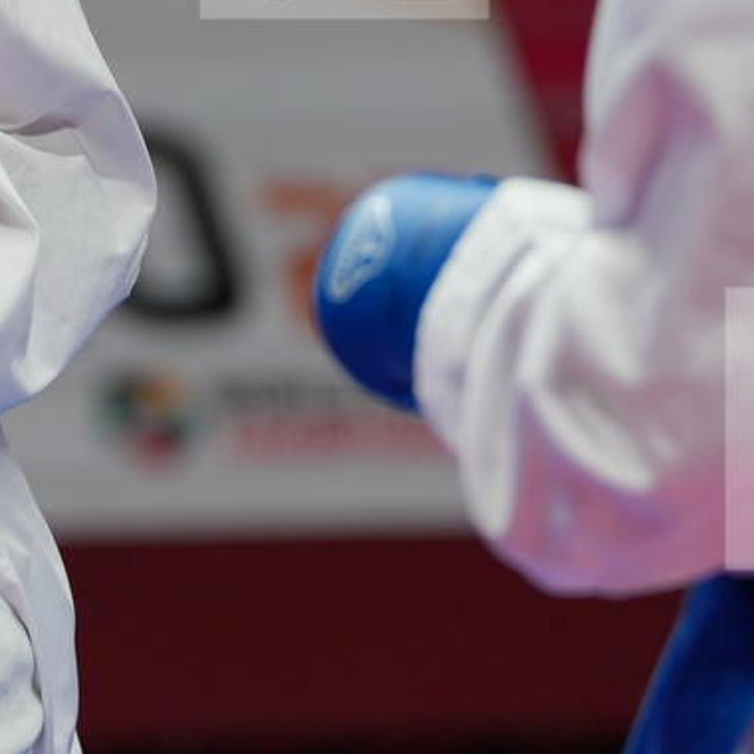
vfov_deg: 1.6
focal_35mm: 1073
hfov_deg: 1.6
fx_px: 26442
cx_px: -181
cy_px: -121
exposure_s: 1/1000
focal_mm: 200
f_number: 2.8
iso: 320
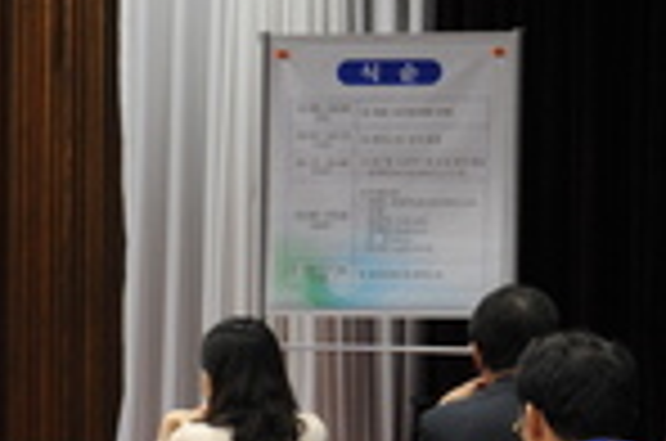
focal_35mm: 275
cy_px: 472
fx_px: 5077
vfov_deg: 5.0
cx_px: -706
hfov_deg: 7.2
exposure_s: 1/50
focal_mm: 58
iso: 1250
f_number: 5.6
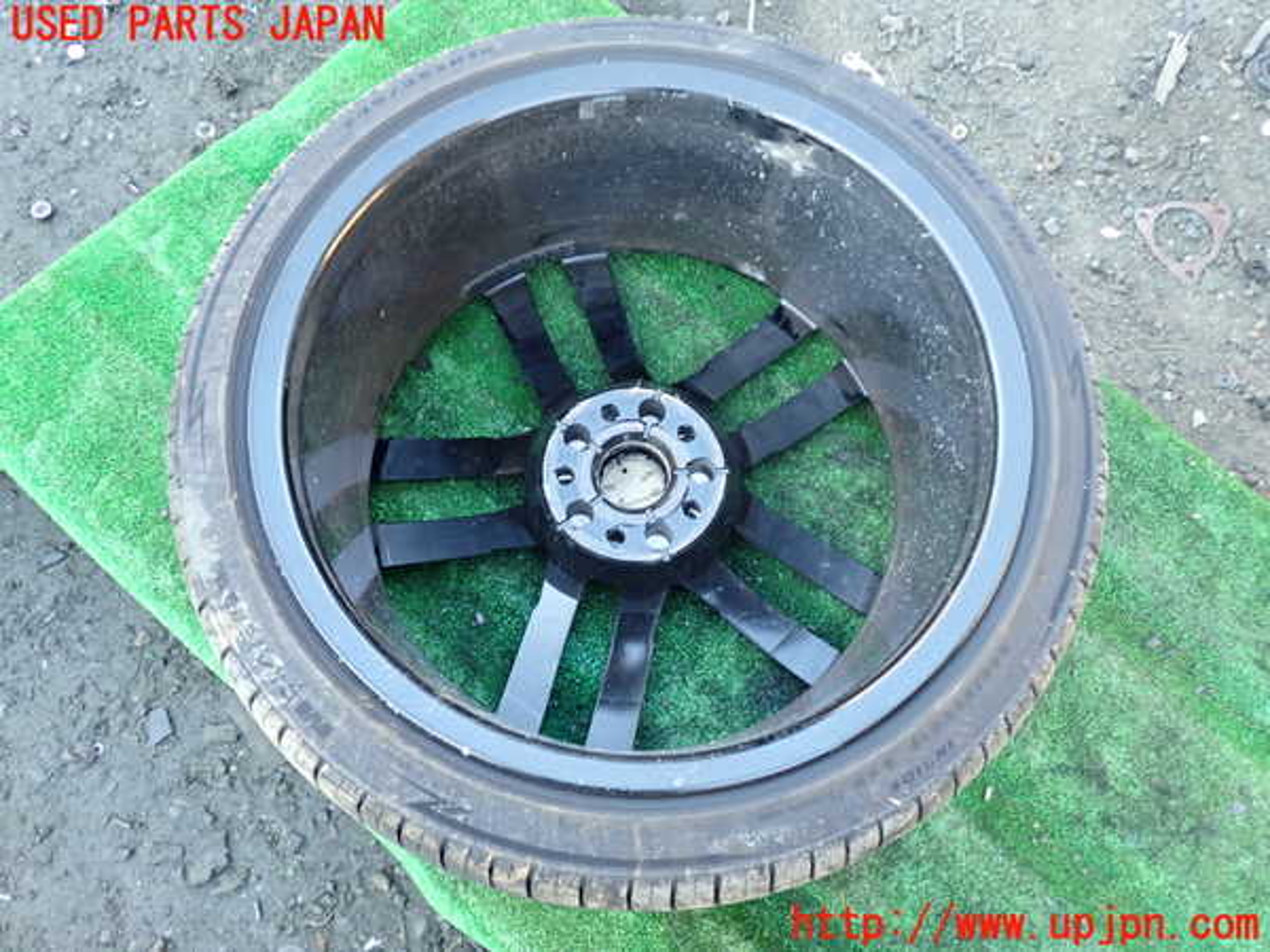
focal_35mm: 30
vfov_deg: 46.8
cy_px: 476
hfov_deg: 60.0
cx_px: 635
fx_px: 1101
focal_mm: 5.4
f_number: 2.3
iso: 250
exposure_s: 1/30
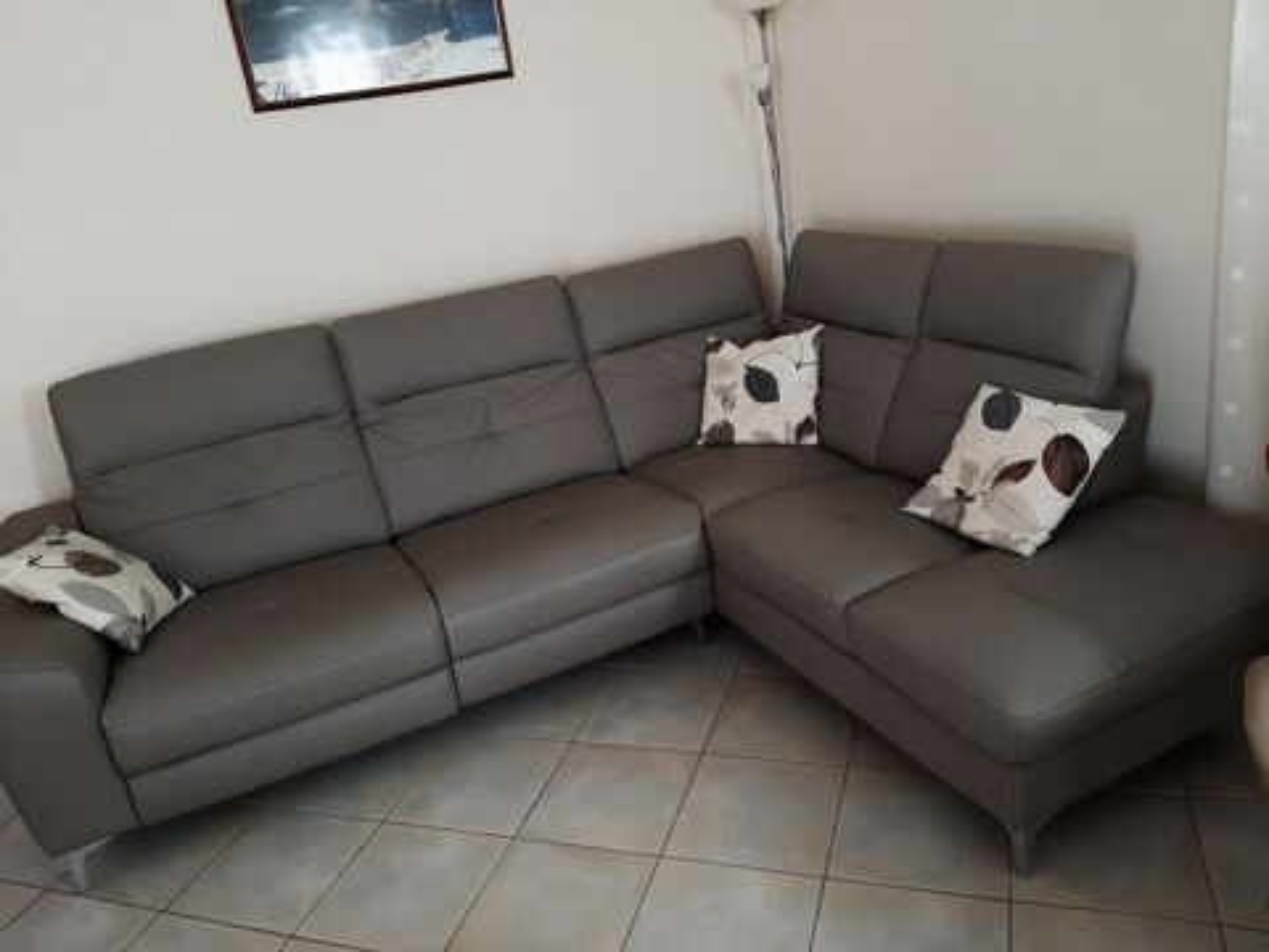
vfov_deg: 53.1
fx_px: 953
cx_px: 634
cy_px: 476
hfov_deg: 67.3
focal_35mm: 26
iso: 50
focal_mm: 3.93
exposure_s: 1/100
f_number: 1.7
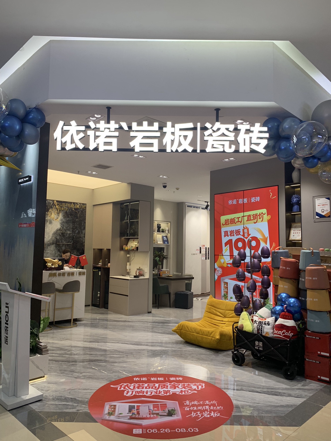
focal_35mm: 26
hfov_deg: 53.1
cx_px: 166
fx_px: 331
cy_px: 220
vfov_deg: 67.3
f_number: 1.8
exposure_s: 1/121
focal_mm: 4.25
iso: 50
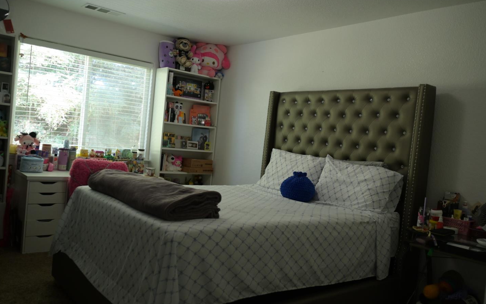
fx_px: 397
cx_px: 238
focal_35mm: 30
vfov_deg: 41.8
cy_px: 155
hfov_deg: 62.9
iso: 2000
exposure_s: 1/200
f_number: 2.8
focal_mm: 28
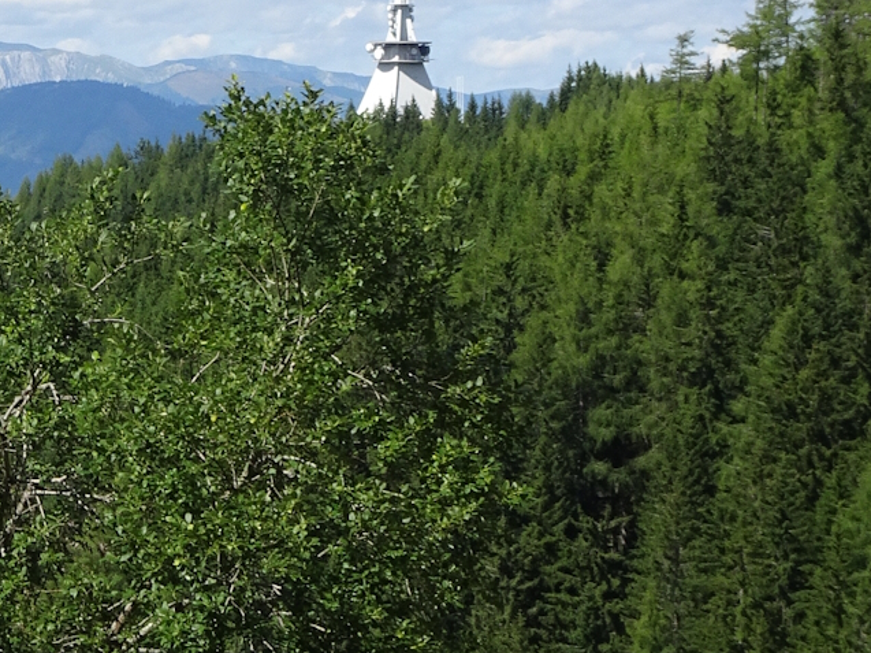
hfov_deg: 10.4
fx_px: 4703
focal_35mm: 187
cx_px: -167
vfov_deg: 7.9
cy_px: 82
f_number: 4.5
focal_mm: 10.59
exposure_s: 1/500
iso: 80
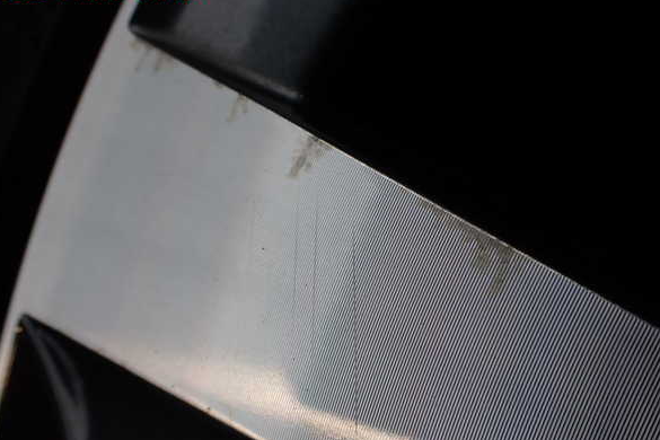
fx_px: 587
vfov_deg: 41.1
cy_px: 231
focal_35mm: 32
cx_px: 332
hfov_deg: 58.7
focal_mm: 5.4
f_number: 3.2
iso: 100
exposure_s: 1/250
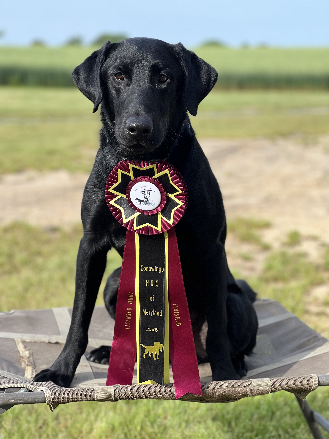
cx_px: 164
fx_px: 976
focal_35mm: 77
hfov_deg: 19.1
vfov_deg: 25.3
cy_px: 220
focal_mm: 9
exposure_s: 1/226
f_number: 2.8
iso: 25
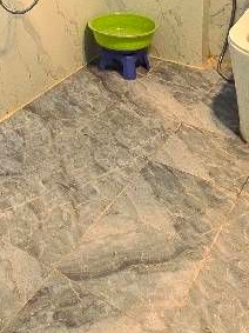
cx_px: -5
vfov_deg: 32.0
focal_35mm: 47
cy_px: -87
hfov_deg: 28.8
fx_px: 451
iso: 50
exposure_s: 1/50
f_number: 2.2
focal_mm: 2.2
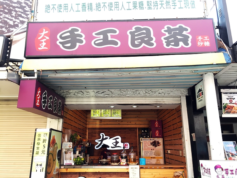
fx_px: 199
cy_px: 89
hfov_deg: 61.7
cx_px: 118
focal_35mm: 29
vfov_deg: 48.2
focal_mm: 4.15
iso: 32
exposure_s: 1/125
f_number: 2.2
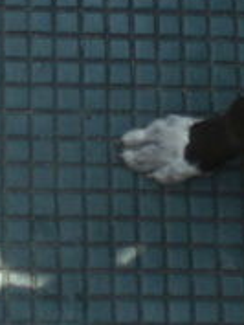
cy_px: -101
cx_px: 35
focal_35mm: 220
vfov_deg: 8.8
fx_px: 2065
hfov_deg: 6.7
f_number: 3.1
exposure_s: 1/250
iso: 100
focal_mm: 6.3
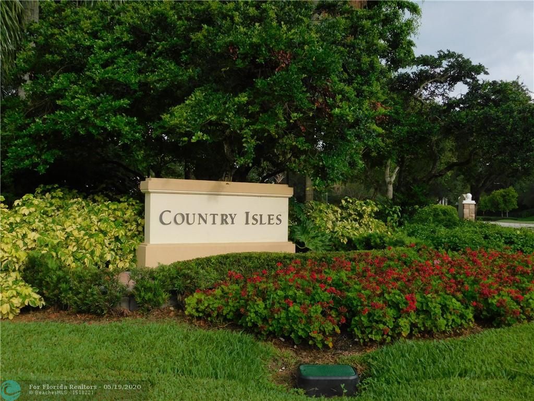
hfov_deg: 51.4
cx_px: 267
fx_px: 555
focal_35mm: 36
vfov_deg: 39.7
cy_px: 200
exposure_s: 1/400
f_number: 3.5
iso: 125
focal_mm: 6.3
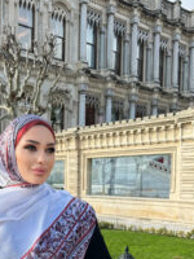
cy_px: 212
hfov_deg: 29.5
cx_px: 35
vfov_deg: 38.0
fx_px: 359
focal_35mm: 48
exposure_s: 1/1393
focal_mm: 6.86
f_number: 1.78
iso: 80
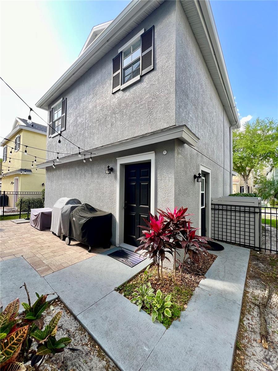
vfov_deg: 106.2
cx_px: 139
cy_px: 186
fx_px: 139
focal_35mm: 13
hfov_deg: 89.9
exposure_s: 1/110
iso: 32
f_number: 1.8
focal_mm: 1.57
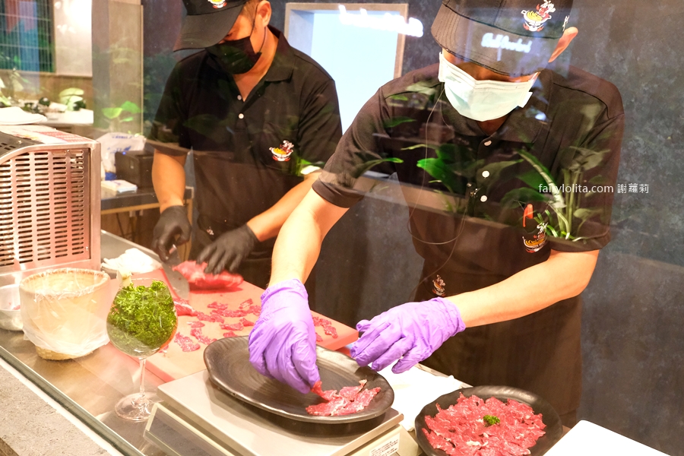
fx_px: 589
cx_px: 342
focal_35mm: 31
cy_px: 228
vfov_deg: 42.3
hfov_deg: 60.3
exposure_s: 1/70
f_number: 4
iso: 5000
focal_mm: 20.8
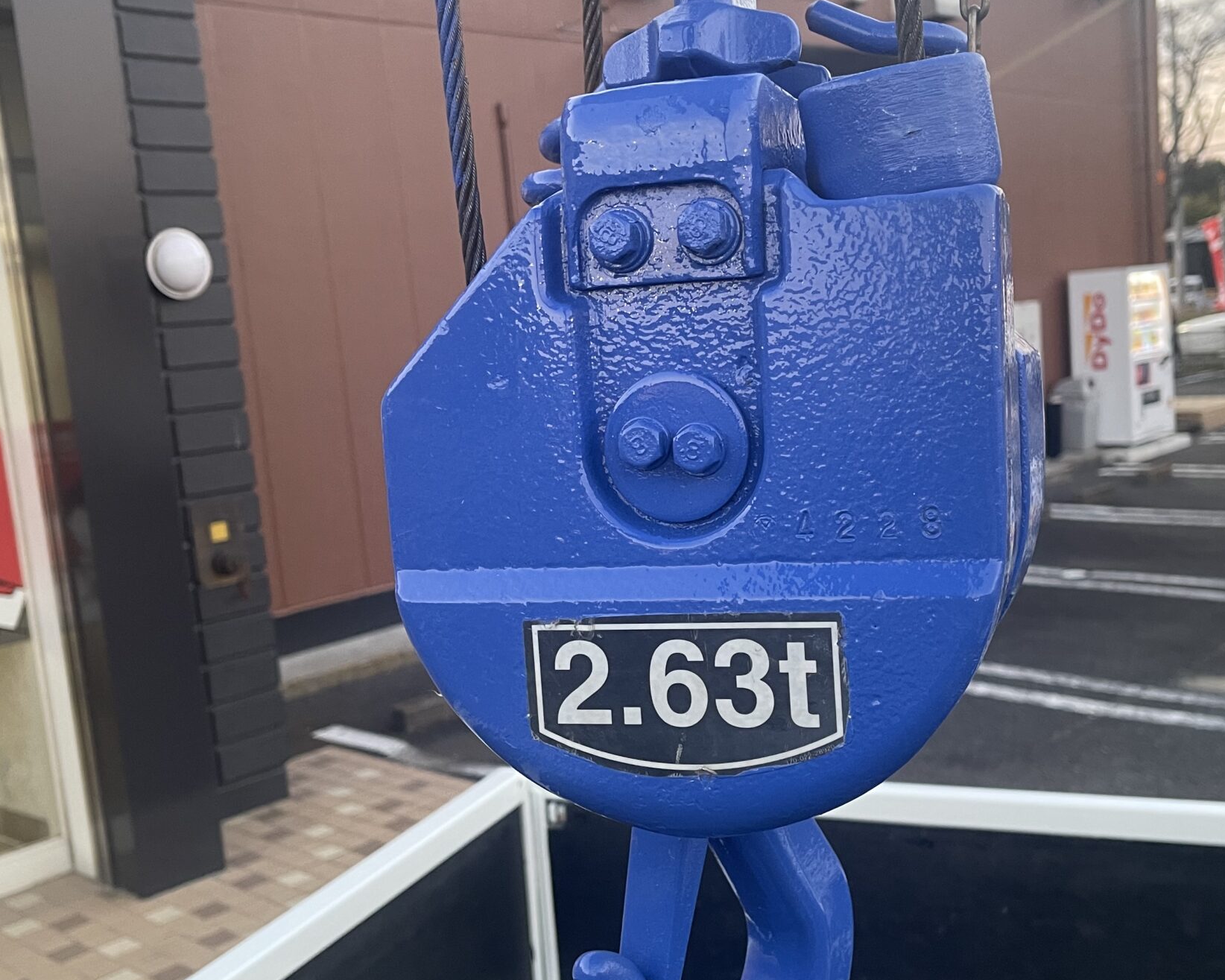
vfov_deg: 39.1
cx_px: 691
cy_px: 532
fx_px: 1378
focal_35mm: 38
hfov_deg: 47.8
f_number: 1.6
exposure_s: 1/60
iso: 200
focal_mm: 5.1
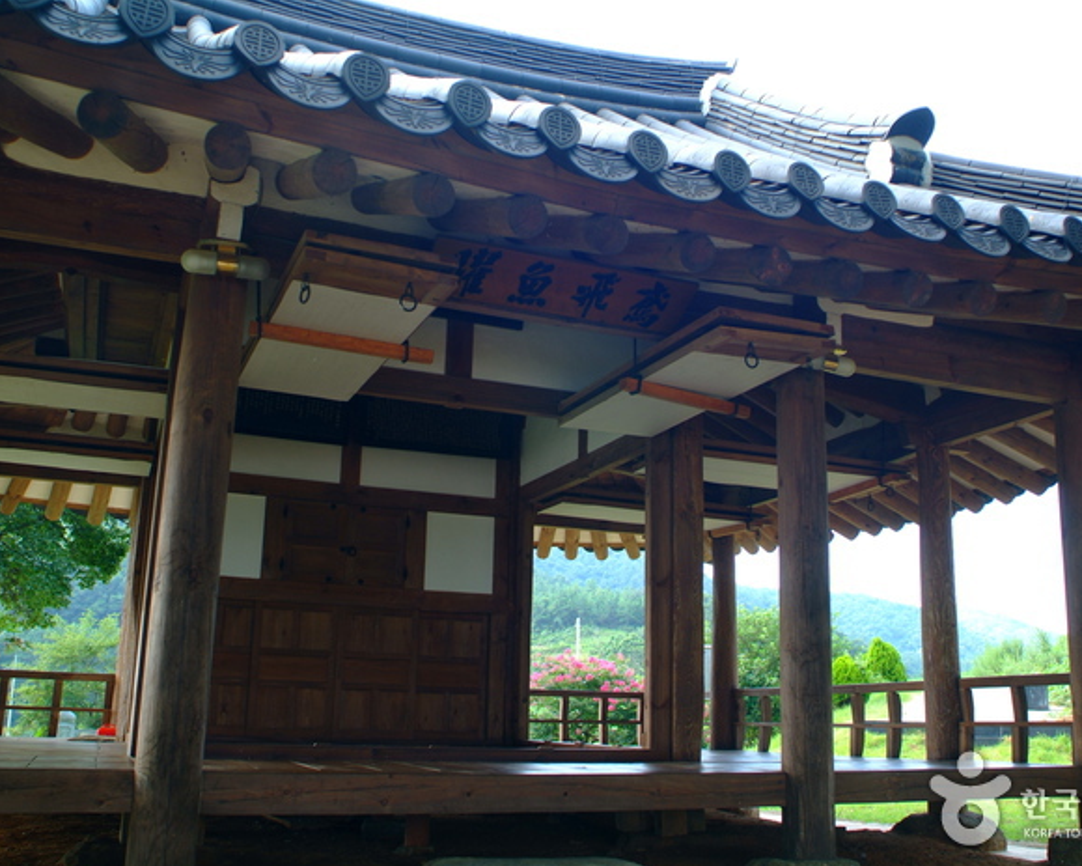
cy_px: 435
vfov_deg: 43.4
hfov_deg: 52.8
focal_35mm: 34
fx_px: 1089
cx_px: 585
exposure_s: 1/60
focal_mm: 20
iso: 100
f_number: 4
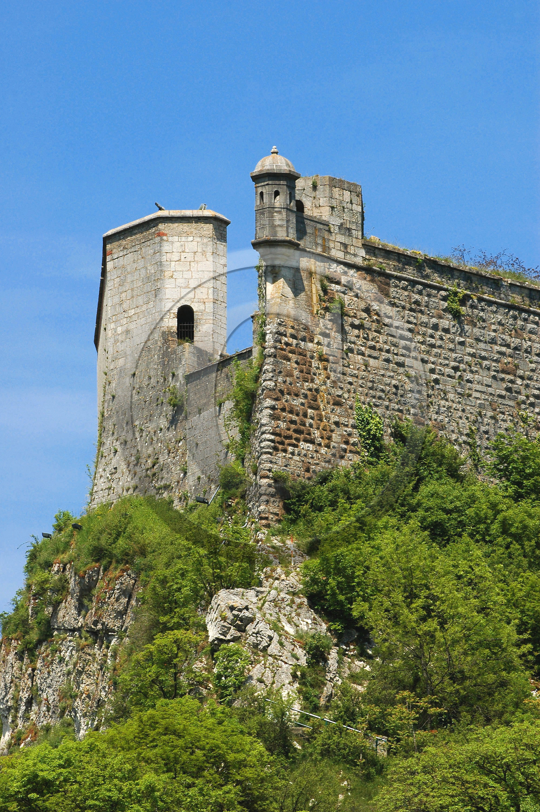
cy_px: 406
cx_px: 270
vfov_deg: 6.9
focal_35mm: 300
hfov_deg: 4.6
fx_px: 6761
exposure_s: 1/250
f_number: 10
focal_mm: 200
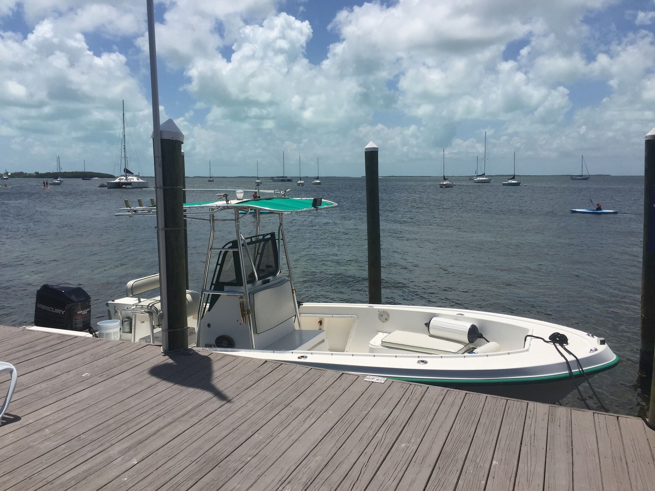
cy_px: 246
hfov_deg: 61.7
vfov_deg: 48.2
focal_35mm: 29
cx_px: 328
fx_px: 549
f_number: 2.2
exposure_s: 1/4950
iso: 32
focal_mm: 4.15
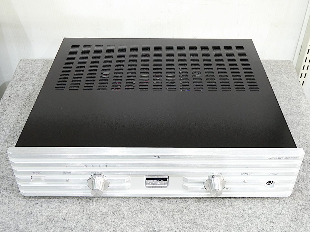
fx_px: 358
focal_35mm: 40
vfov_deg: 36.0
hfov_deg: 46.8
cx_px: 155
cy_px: 116
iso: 200
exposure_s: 1/10
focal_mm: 7.2
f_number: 3.8
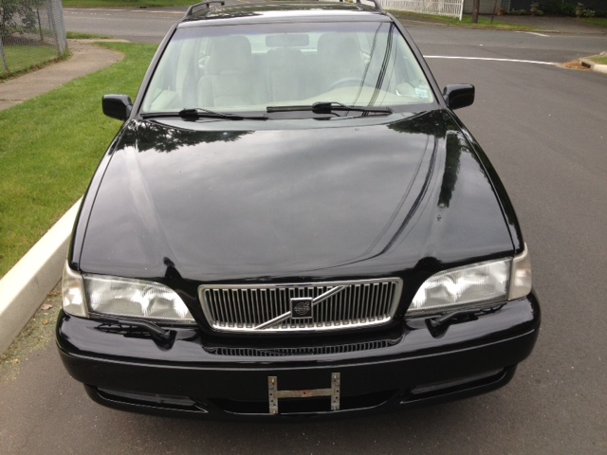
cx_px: 304
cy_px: 228
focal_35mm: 35
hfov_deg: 52.6
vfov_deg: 40.7
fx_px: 614
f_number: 2.4
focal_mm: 4.28
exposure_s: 1/120
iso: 80
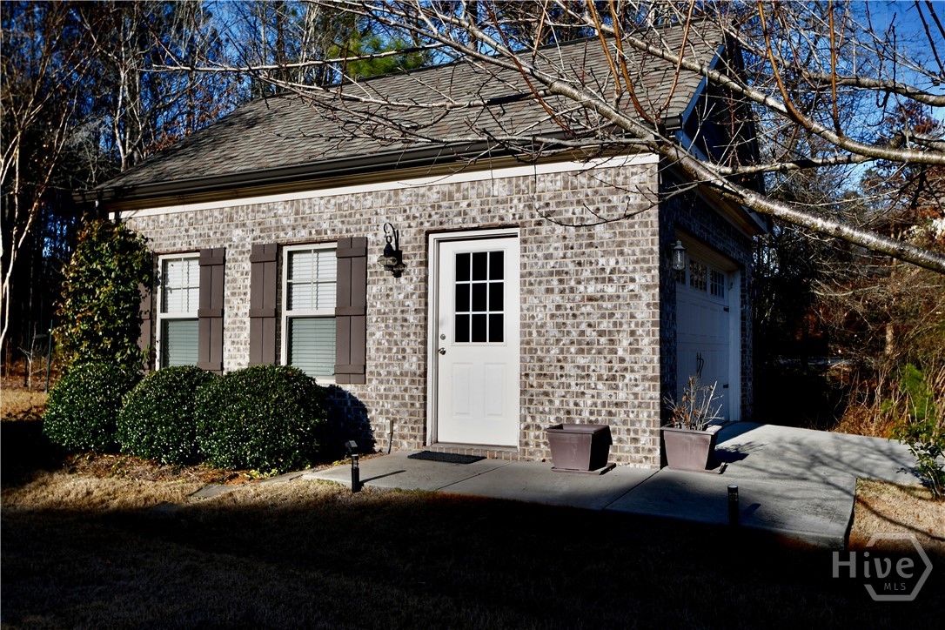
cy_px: 315
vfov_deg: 43.6
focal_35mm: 30
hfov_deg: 61.9
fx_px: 787
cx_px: 472
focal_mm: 20
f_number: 8
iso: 100
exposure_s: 1/250
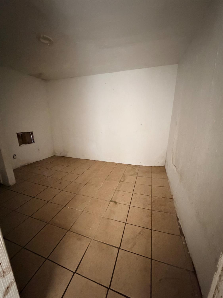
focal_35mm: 14
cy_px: 149
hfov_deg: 85.7
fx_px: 120
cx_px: 112
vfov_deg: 102.0
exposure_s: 1/39
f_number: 2.2
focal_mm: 2.22
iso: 1600
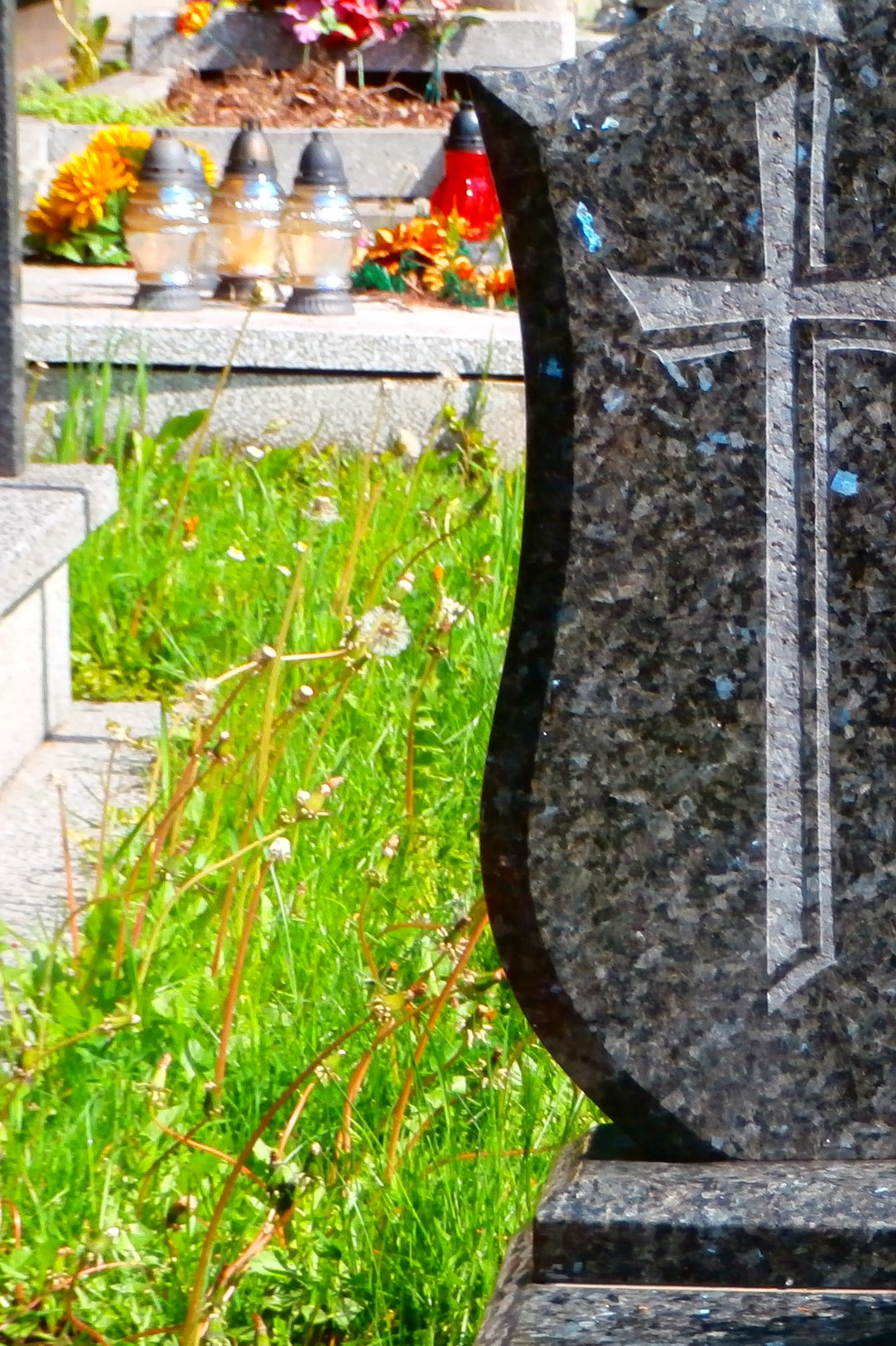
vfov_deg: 12.4
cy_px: 807
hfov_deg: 8.2
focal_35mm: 165
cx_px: 1220
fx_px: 6162
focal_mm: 15.16
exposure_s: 1/200
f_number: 5
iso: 100
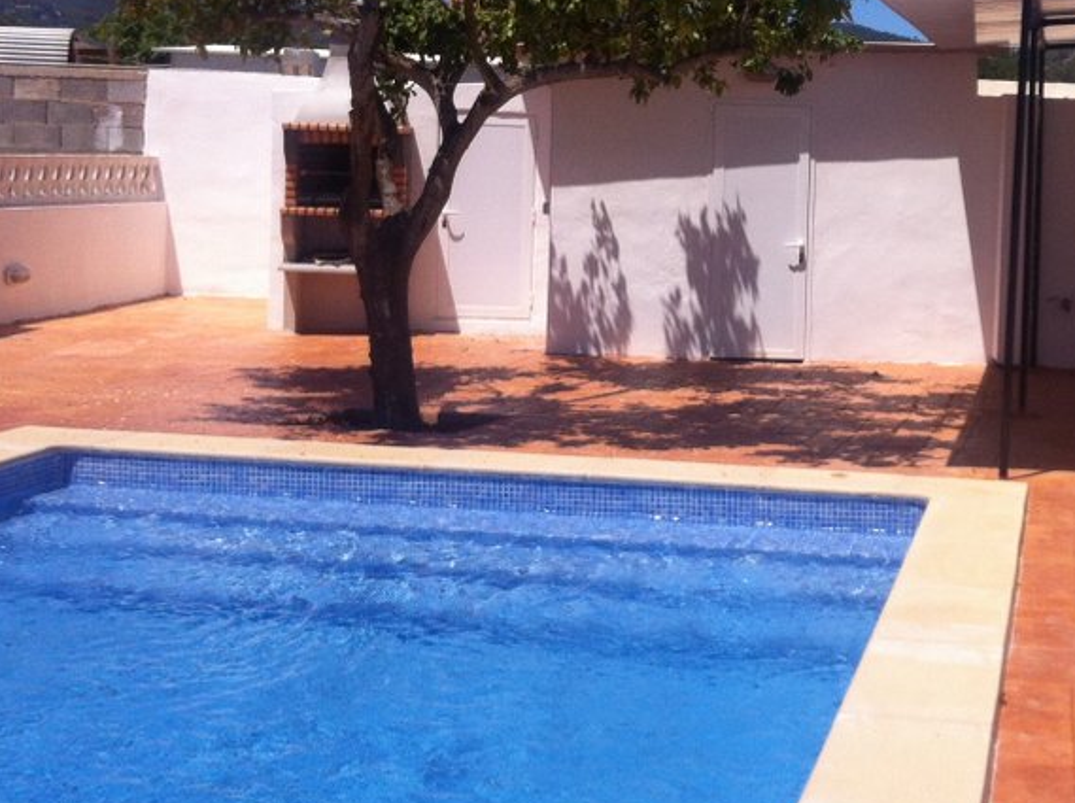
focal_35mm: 63
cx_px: 862
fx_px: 1954
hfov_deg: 30.0
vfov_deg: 23.1
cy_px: 282
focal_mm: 3.85
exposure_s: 1/2320
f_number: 2.8
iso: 80
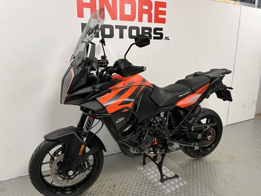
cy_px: 98
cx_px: 130
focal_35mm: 26
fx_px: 196
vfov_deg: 53.1
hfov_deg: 67.3
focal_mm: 5.1
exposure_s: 1/50
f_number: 1.6
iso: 100
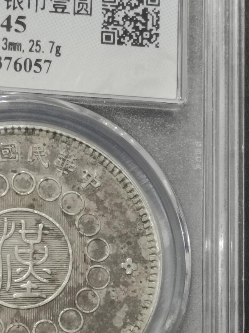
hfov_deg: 9.6
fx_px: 1477
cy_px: 151
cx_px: 19
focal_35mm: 154
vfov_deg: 12.8
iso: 100
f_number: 1.8
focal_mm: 5.58
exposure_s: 1/100
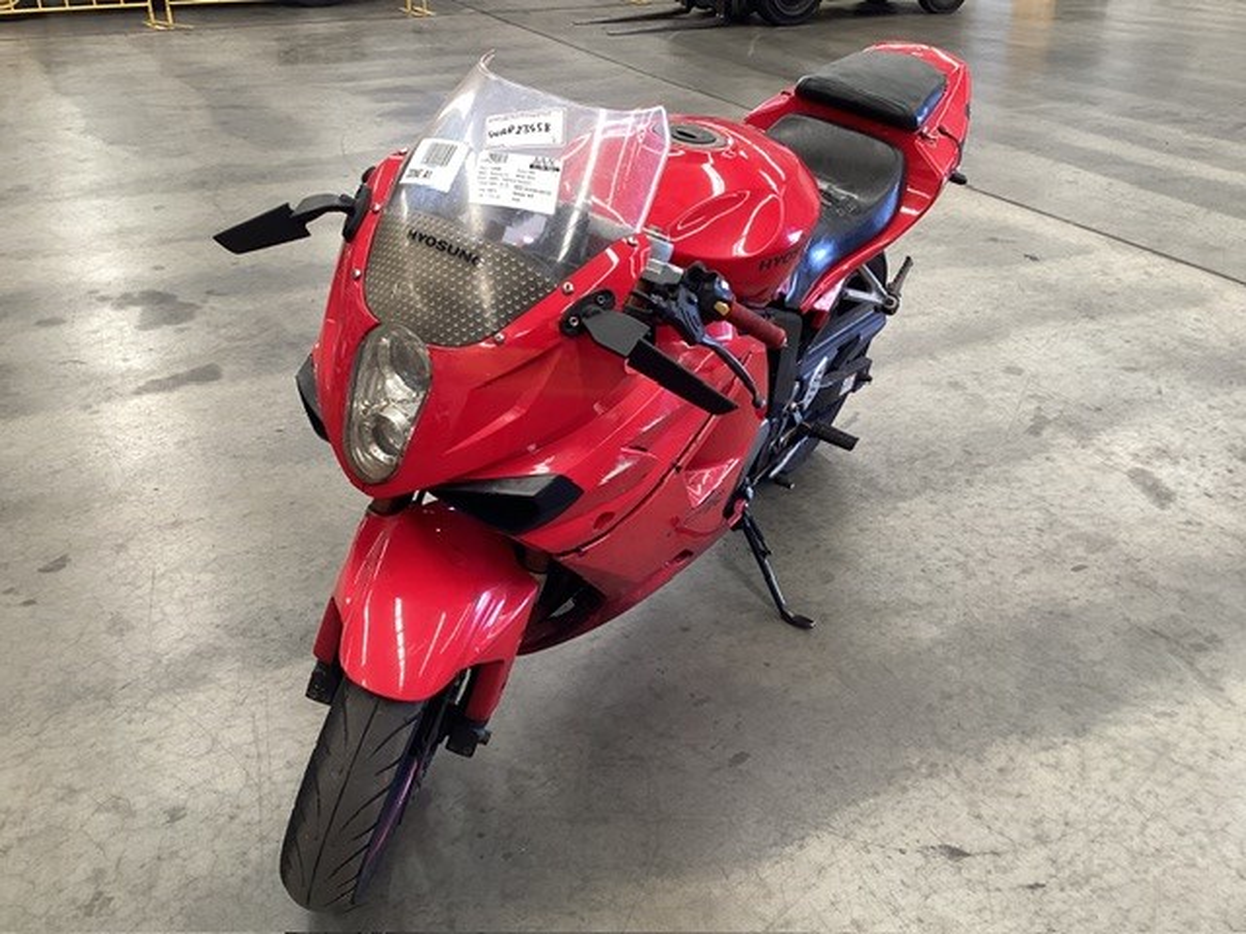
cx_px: 623
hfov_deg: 58.4
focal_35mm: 31
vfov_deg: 45.4
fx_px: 1116
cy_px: 467
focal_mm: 3.3
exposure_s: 1/50
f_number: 2.4
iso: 80
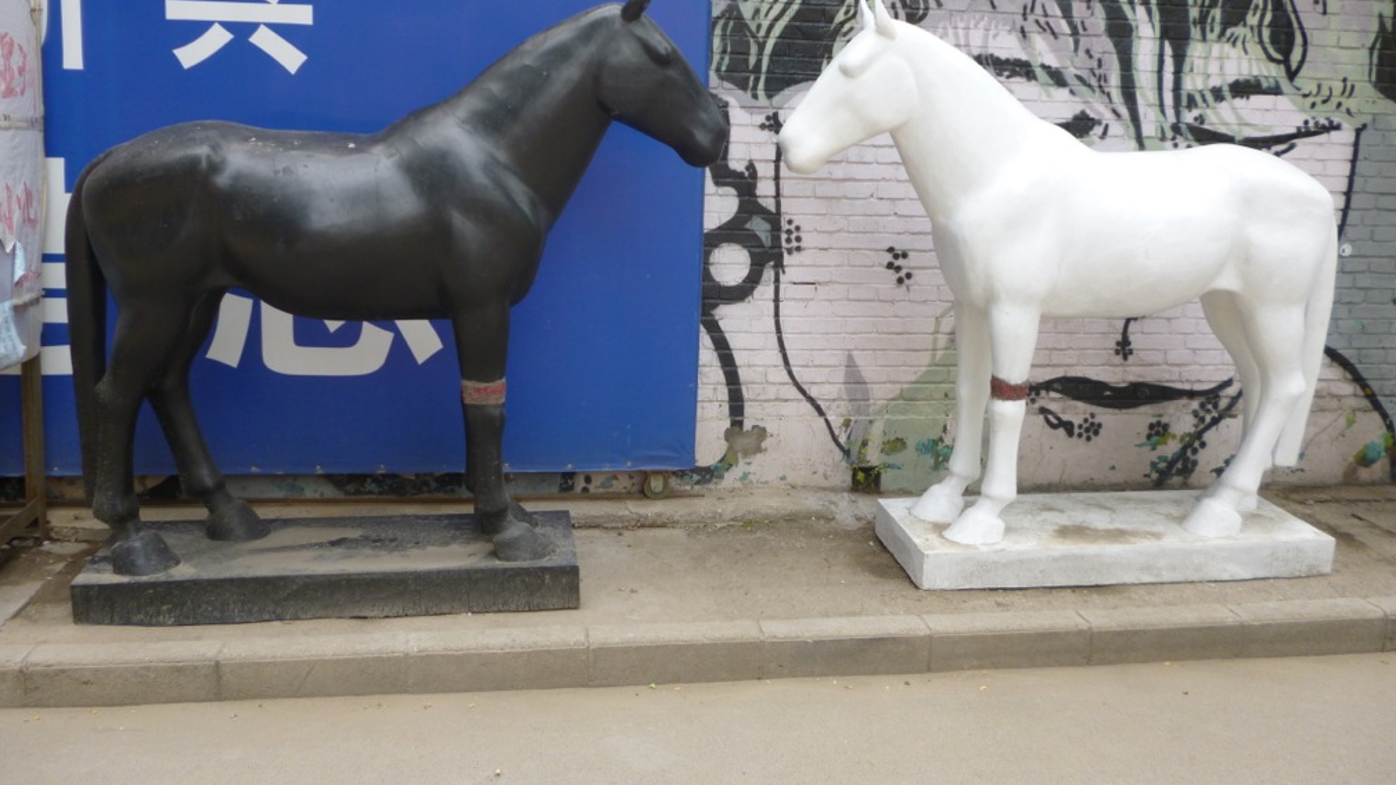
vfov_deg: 37.6
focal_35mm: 31
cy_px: 314
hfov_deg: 62.6
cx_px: 690
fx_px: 1148
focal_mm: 5
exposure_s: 1/125
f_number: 3.1
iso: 100
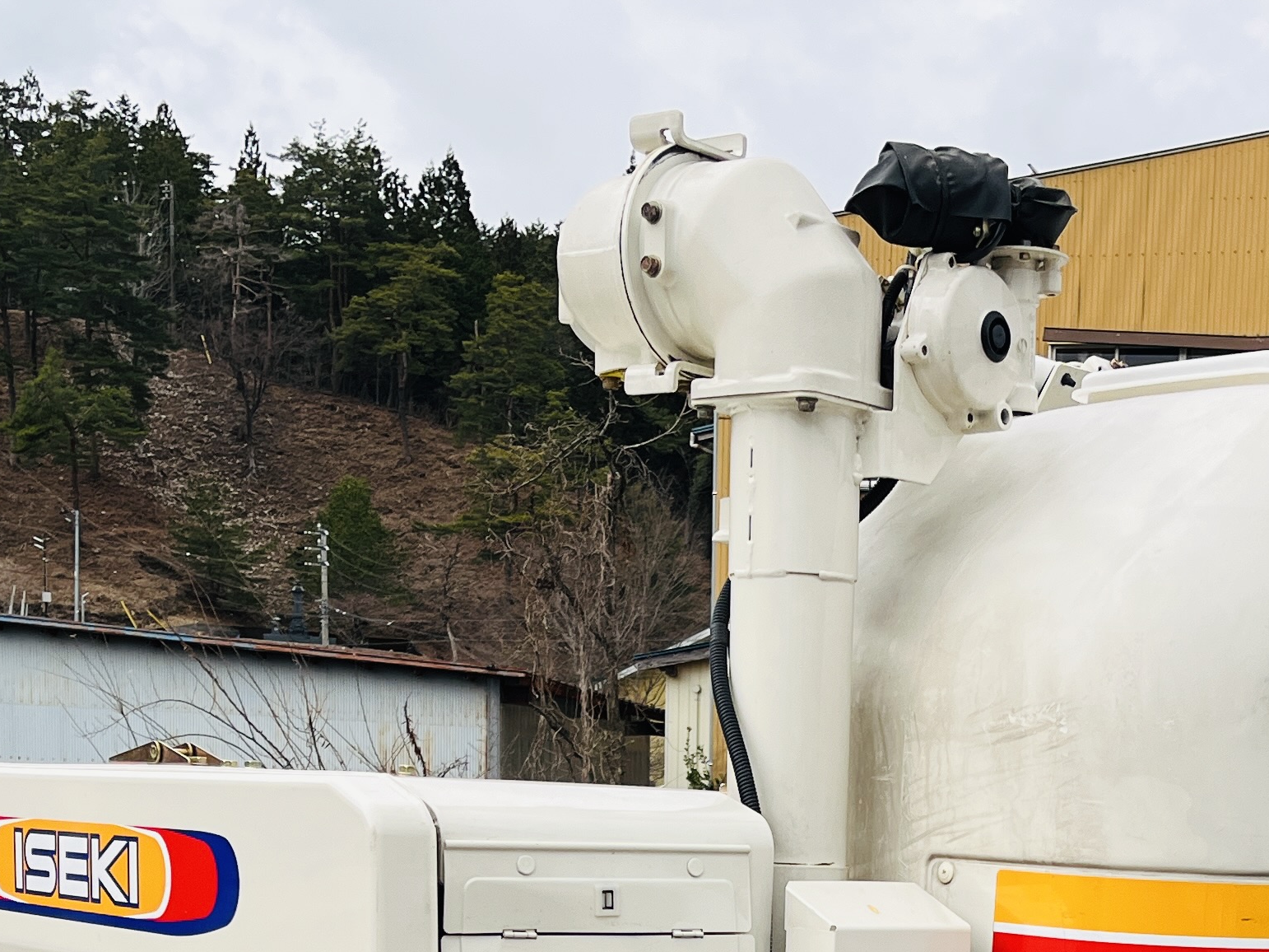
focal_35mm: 68
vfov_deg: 20.0
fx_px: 2492
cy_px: 1199
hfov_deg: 28.1
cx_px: 977
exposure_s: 1/345
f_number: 1.6
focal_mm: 5.1
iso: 50
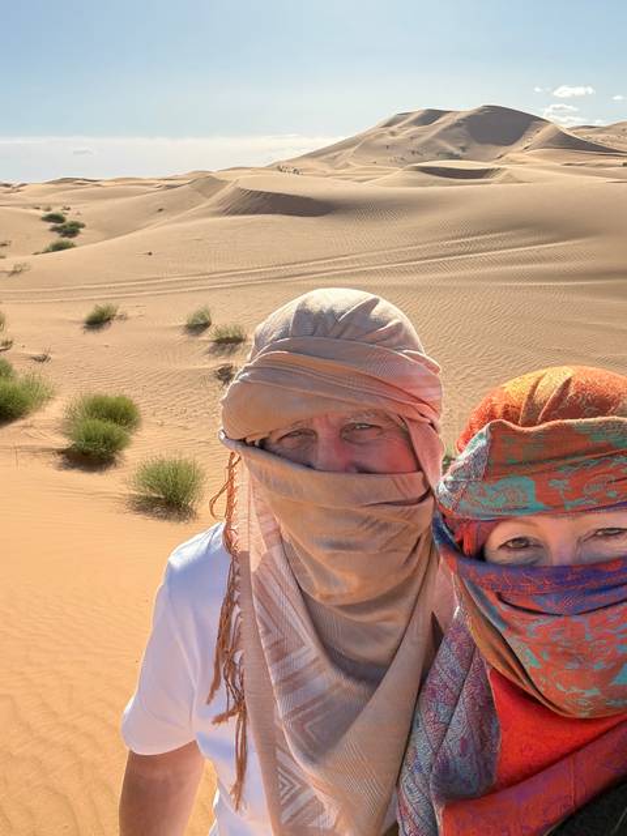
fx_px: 725
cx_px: 314
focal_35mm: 30
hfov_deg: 46.8
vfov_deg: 60.0
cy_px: 418
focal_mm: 2.69
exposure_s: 1/1101
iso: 40
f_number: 1.9
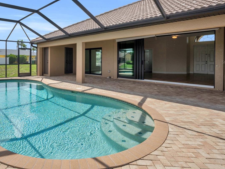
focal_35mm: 23
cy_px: 62
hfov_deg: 71.4
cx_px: 72
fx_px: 149
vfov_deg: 58.0
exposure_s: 1/500
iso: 200
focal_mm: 16
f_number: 9
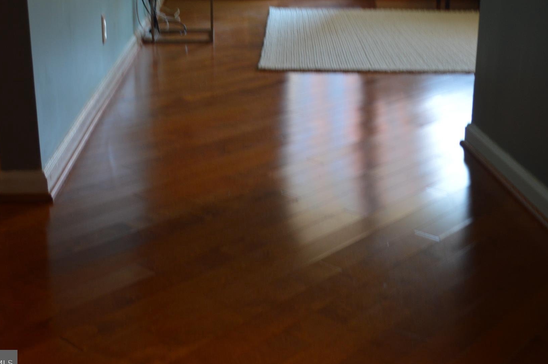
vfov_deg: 27.4
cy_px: 145
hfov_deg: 40.4
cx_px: 287
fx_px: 745
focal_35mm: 49
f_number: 4.2
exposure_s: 1/30
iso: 400
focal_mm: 26
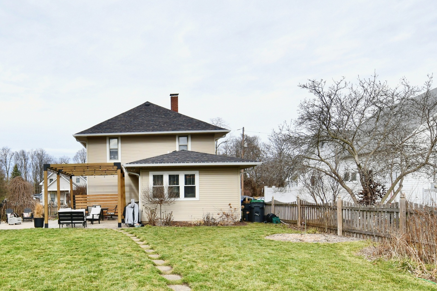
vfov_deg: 46.8
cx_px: 105
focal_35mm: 27
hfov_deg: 63.1
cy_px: 205
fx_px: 328
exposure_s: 1/320
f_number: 9
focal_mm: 14
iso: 400
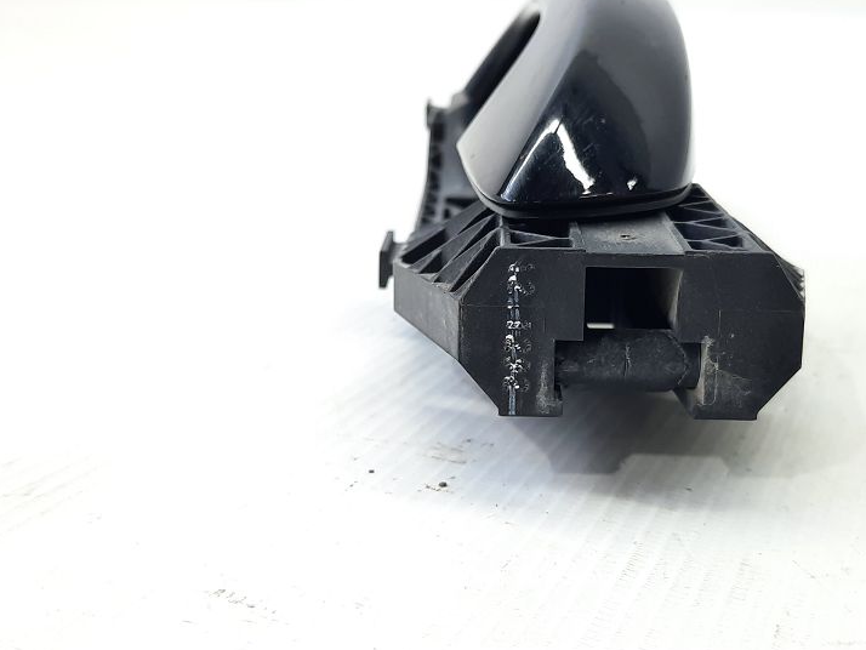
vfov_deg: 34.4
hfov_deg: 44.6
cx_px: 509
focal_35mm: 42
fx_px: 1051
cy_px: 301
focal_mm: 4.6
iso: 80
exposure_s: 1/50
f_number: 2
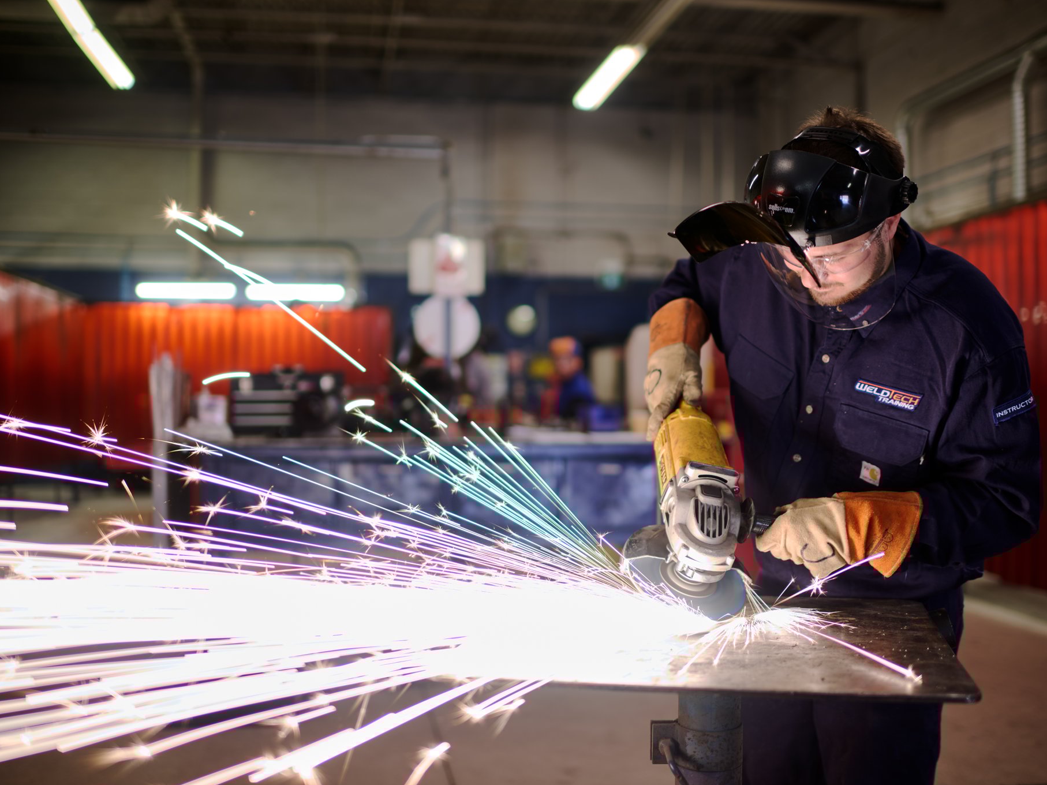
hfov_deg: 49.0
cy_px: 392
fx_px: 1149
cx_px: 550
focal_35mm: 38
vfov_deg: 37.7
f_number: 1.4
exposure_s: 1/15
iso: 64
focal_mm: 35
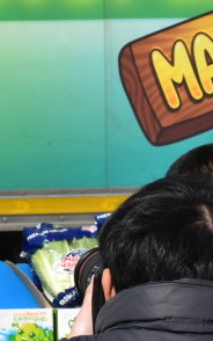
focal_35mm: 300
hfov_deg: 4.3
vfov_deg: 7.0
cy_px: 34
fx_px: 2784
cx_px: -262
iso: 200
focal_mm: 48
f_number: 11
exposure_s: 1/500
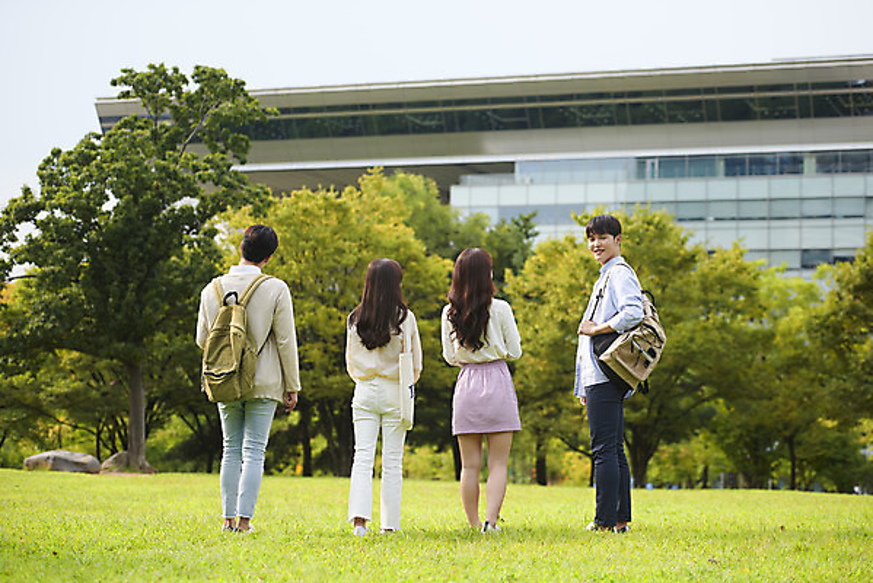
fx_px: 1892
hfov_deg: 26.0
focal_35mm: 78
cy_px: 292
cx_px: 436
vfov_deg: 17.5
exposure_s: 1/1600
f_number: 2.8
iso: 320
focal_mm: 78
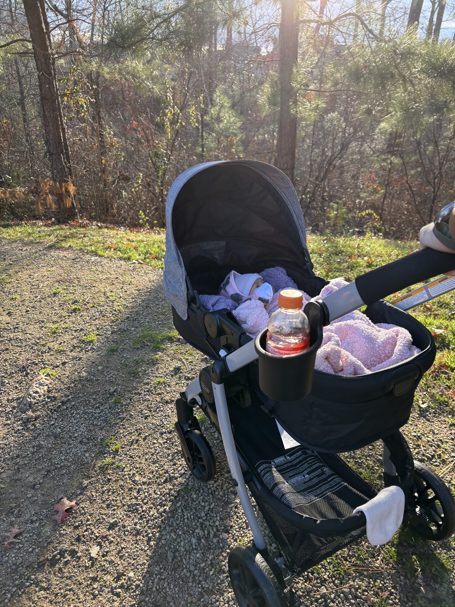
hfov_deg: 53.1
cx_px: 228
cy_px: 304
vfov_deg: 67.3
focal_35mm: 26
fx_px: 456
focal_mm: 5.96
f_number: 1.6
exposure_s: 1/273
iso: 50
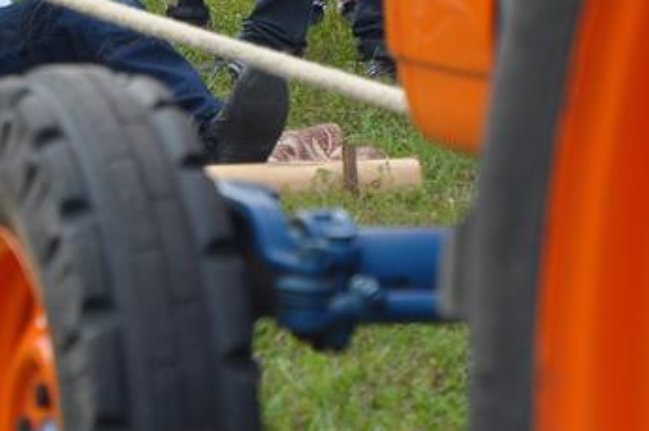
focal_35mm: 259
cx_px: 171
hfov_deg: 8.0
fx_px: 4663
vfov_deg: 5.3
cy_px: -8
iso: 400
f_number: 4.5
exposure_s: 1/250
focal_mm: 70
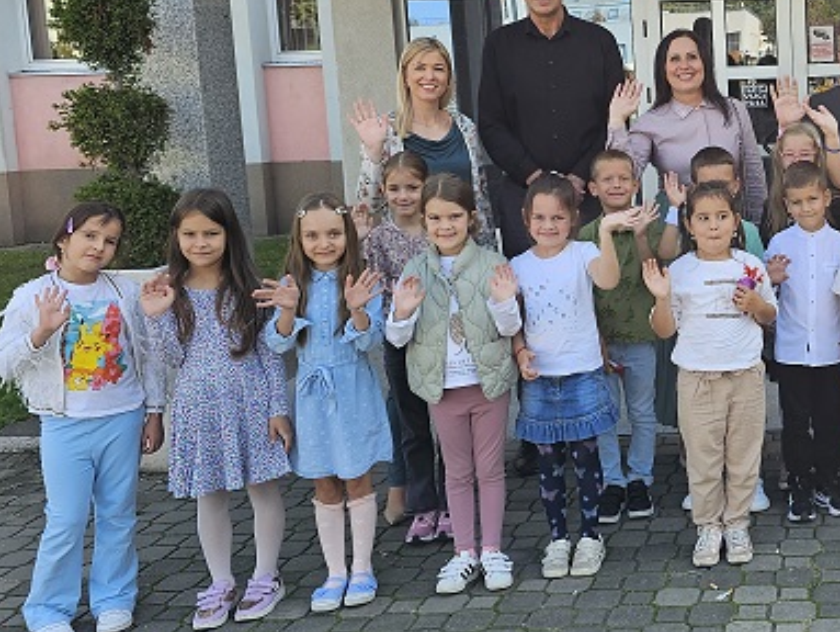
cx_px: 798
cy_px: 206
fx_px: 1166
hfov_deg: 36.4
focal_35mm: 48
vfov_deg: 30.1
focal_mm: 6.3
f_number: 1.7
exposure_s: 1/359
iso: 25
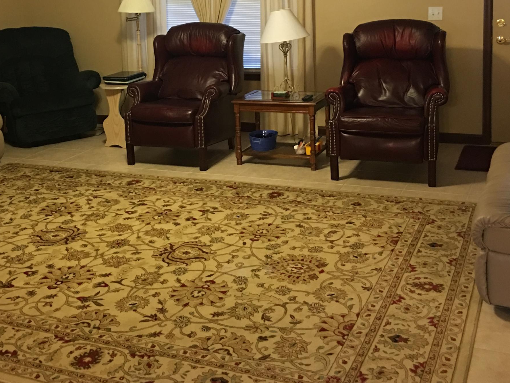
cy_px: 87
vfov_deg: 29.1
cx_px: 186
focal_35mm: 49
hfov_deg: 38.6
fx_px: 722
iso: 100
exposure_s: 1/10
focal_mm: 4.15
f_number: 2.2
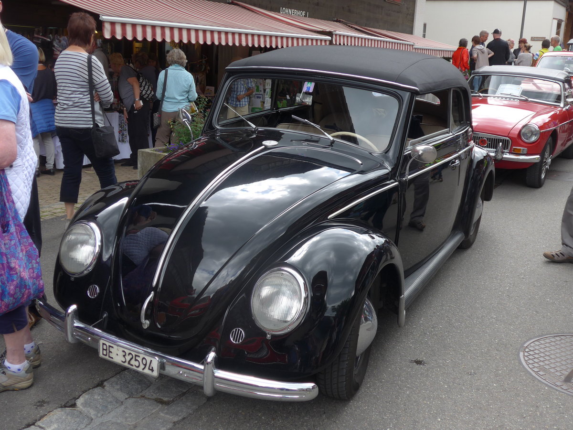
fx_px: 646
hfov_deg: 47.9
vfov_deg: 36.8
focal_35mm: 39
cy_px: 215
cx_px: 286
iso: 80
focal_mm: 8
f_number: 2.8
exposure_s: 1/320
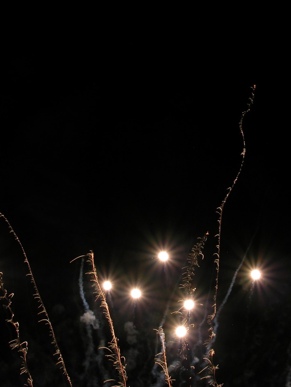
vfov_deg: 40.4
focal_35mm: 47
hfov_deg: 30.8
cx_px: 167
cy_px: 194
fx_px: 527
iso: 100
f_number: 8
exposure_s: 4
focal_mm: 8.9
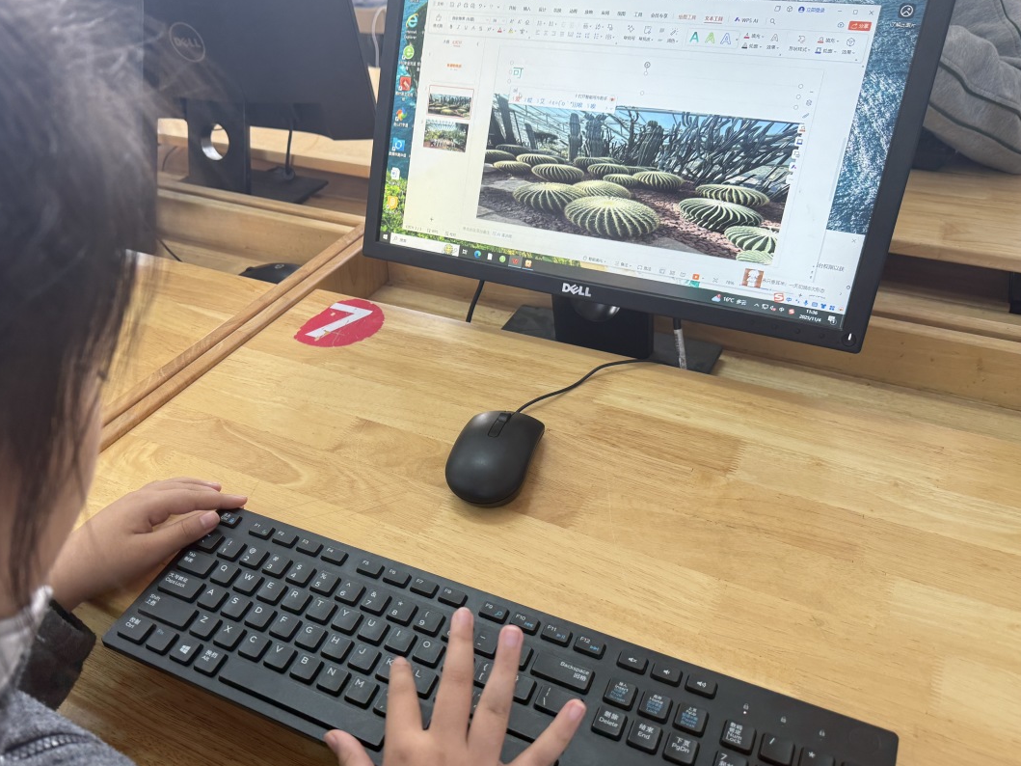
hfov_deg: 61.3
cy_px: 403
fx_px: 855
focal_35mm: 29
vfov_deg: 48.2
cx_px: 427
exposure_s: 1/100
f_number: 1.78
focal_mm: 6.76
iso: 125
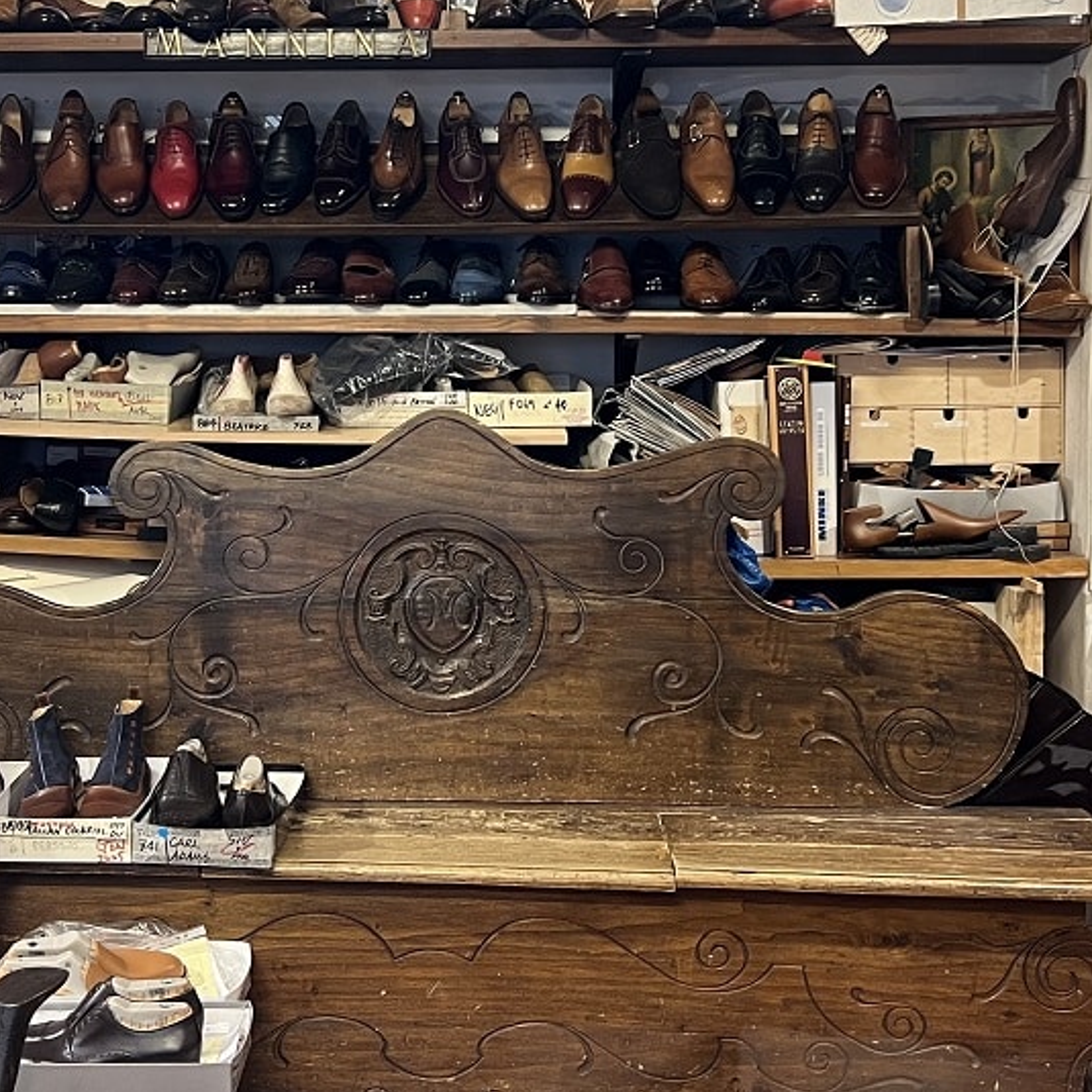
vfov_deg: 31.0
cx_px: 416
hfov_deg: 31.0
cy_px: 453
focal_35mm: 55
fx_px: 1963
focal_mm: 5.7
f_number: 1.5
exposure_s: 1/50
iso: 160
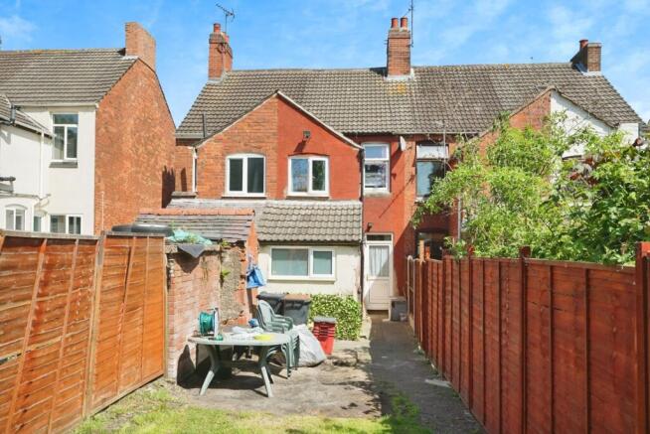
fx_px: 524
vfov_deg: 45.0
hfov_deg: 63.6
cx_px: 325
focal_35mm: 29
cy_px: 217
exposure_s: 1/4000
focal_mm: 29
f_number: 8
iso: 2000
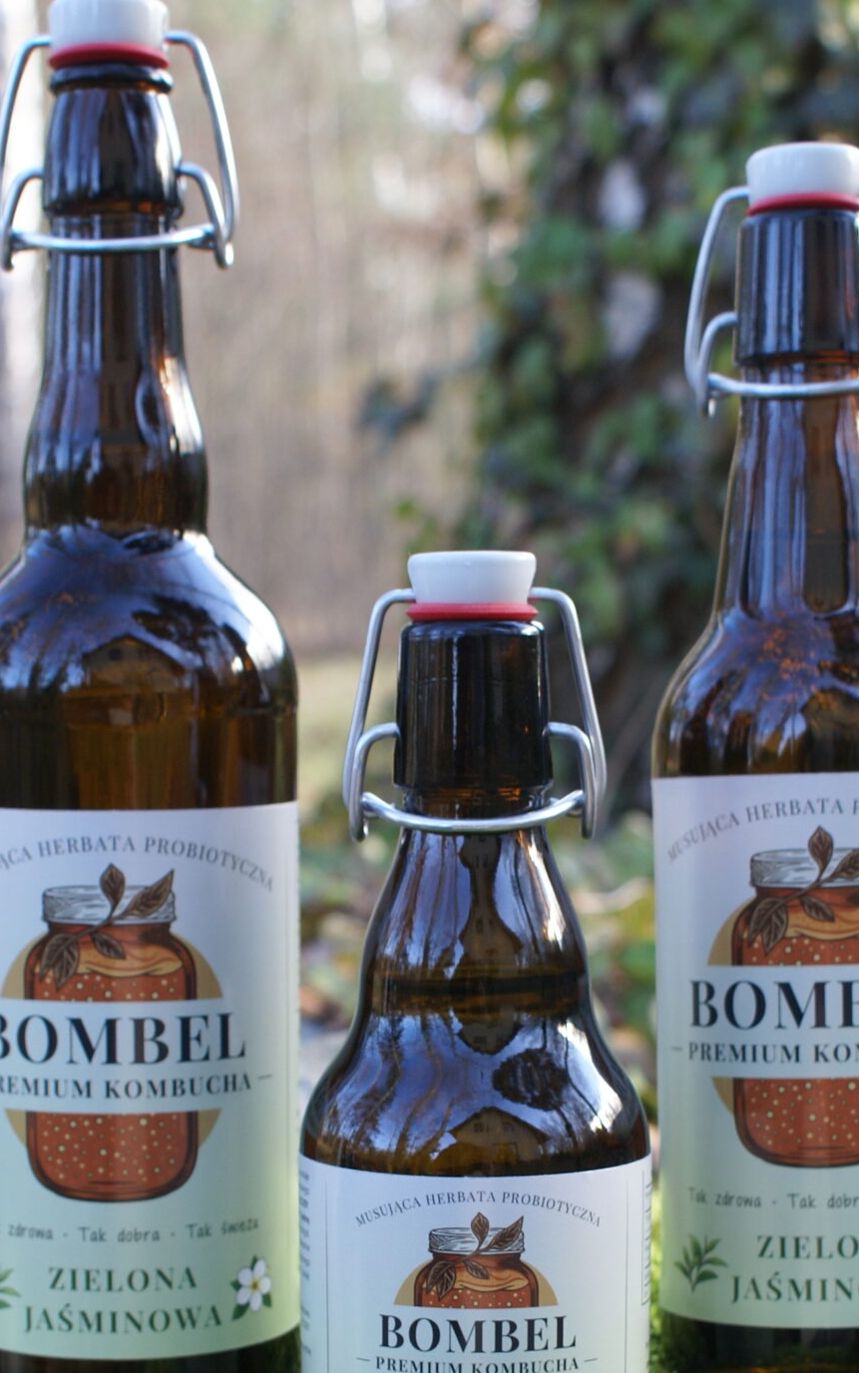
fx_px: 2771
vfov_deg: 27.4
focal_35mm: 74
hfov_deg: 17.6
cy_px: 1070
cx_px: 417
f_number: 4.5
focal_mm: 26
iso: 100
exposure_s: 1/40
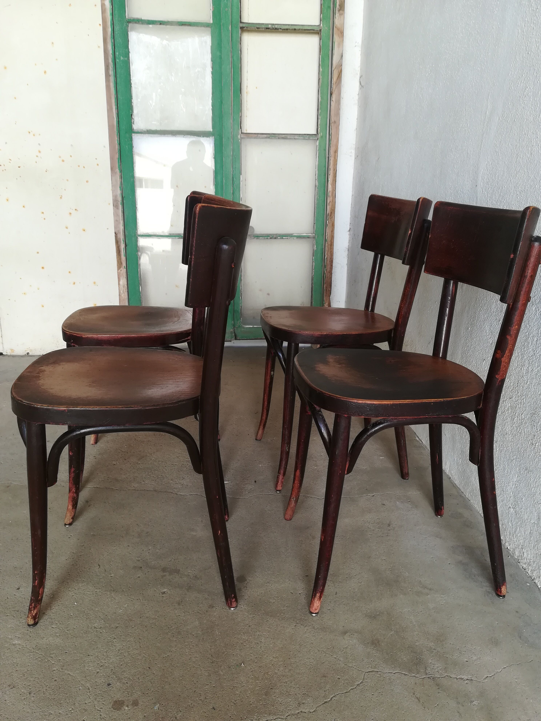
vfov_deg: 67.3
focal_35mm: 26
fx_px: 542
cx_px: 270
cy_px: 360
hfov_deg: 53.1
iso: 64
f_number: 2.2
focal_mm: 3.83
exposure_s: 1/60
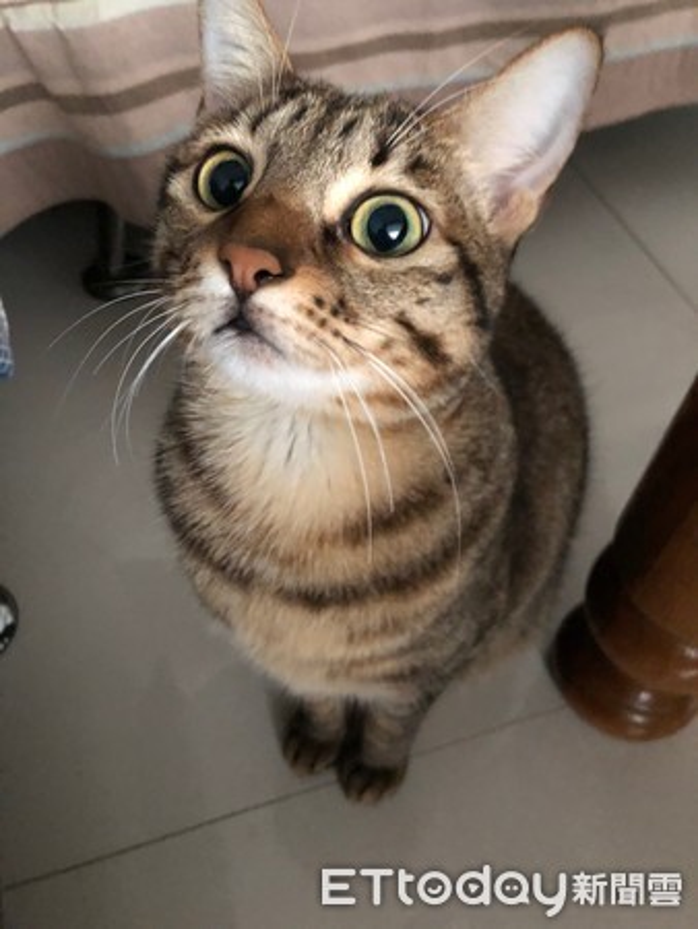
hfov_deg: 49.8
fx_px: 752
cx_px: 349
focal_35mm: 28
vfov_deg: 63.4
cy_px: 464
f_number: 1.8
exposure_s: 1/4
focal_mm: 4
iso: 125
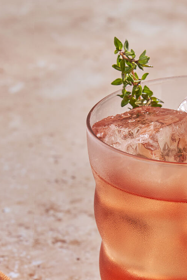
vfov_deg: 8.6
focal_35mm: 239
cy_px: 170
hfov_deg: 5.7
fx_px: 1861
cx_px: 170
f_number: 14
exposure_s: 1/160
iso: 100
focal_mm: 100
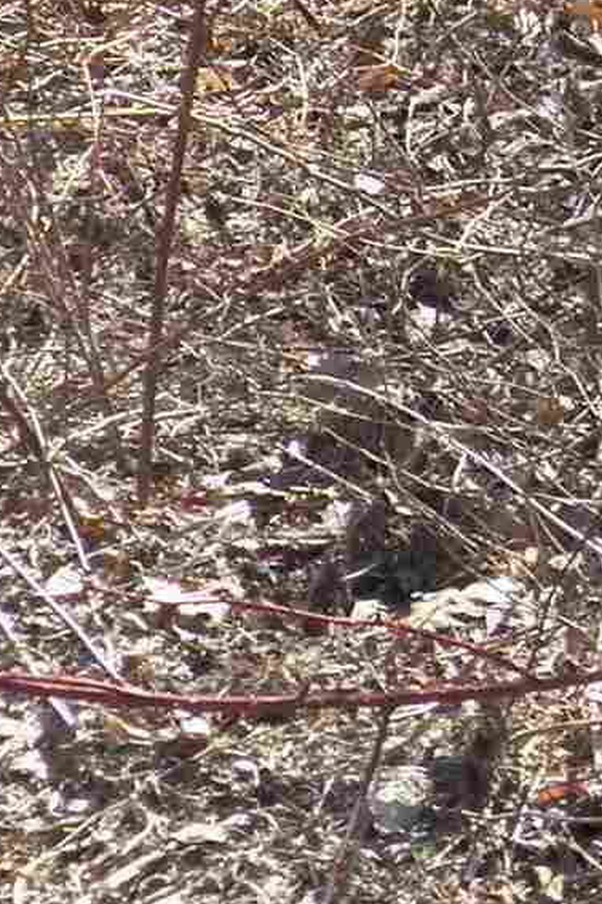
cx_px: 1535
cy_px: -522
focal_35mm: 158
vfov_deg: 12.3
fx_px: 3965
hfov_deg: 7.9
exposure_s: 1/400
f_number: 4
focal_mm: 4.9
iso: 125
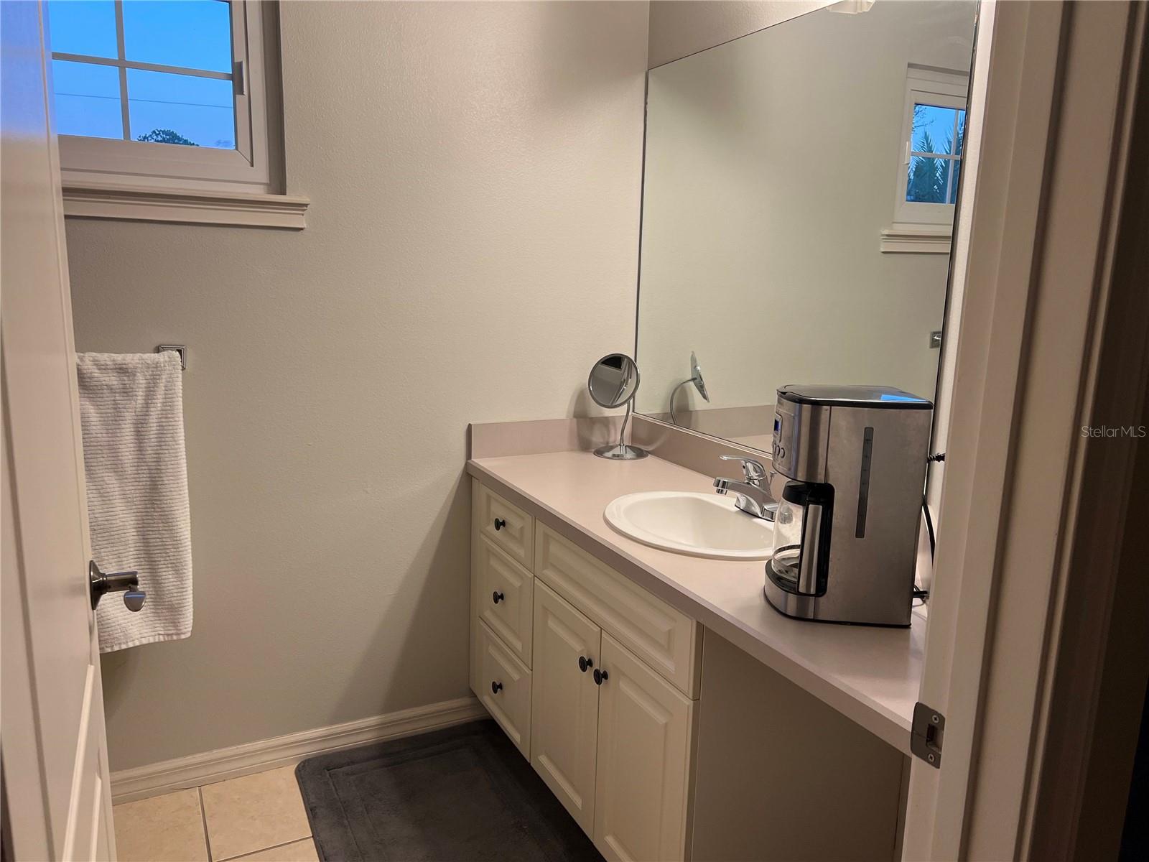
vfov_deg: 53.1
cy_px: 431
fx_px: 863
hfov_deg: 67.3
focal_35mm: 26
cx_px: 574
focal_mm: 5.7
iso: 80
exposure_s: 1/60
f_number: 1.5
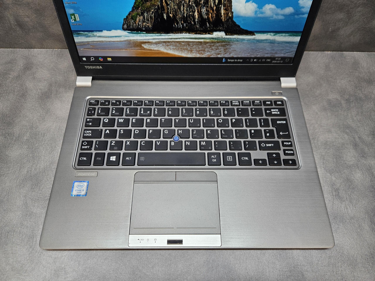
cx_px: 188
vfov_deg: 58.9
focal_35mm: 23
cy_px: 140
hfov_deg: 73.9
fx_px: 249
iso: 80
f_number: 1.8
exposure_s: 1/101
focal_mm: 5.4
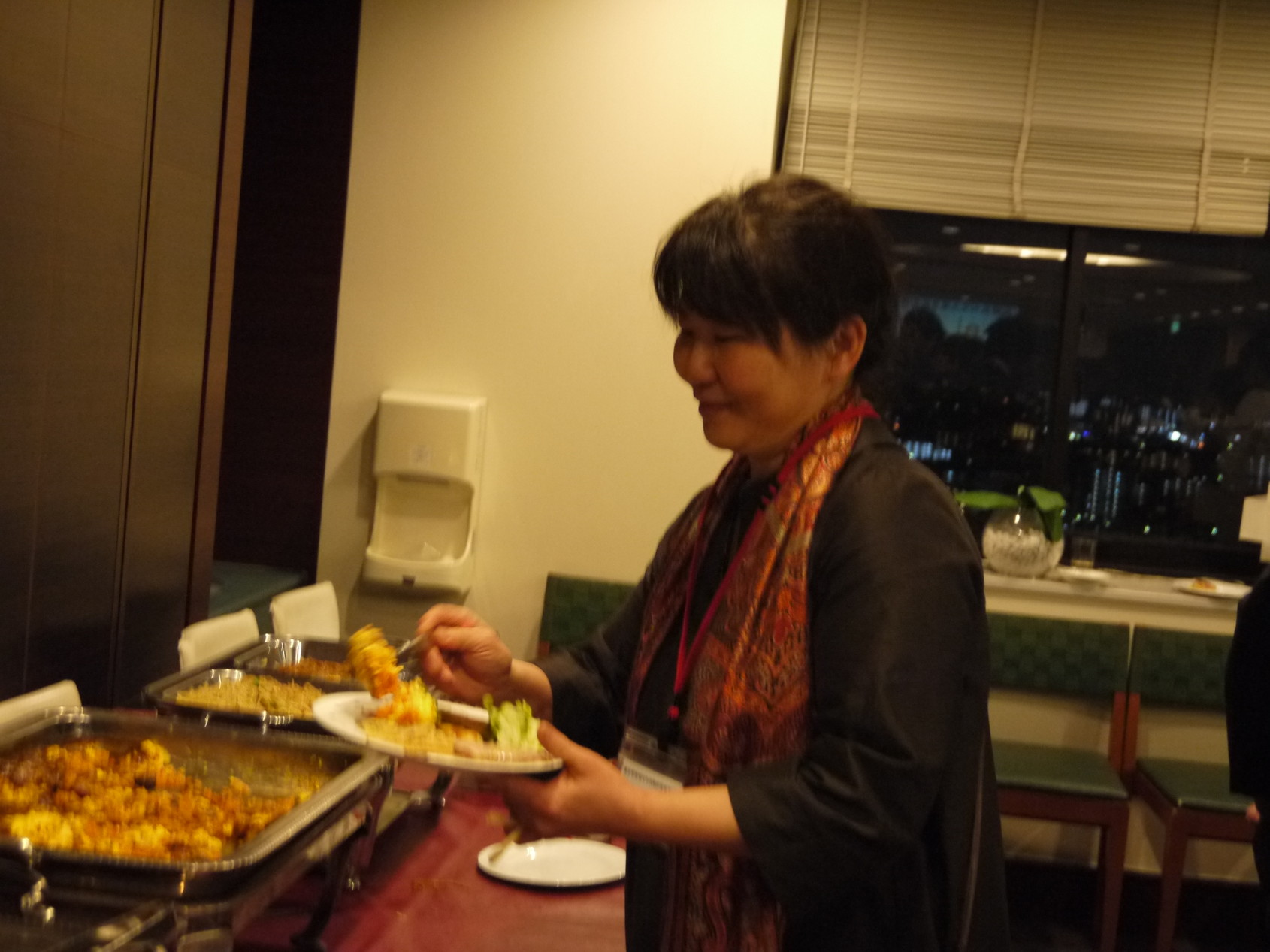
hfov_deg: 38.2
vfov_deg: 29.1
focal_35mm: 50
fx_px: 1834
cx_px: 635
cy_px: 476
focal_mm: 25
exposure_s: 1/30
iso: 800
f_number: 4.9
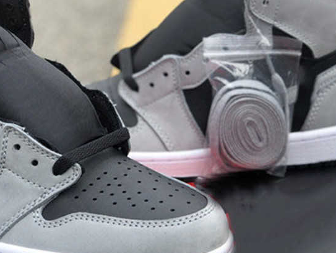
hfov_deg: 19.2
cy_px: 109
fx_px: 991
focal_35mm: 102
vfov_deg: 14.5
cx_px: 130
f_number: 2.4
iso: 16
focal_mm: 6
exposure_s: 1/310
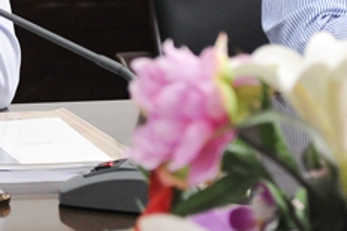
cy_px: -104
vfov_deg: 7.7
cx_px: -165
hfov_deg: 11.4
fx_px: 1675
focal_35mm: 174
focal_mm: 56
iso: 1600
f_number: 3.5
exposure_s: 1/125
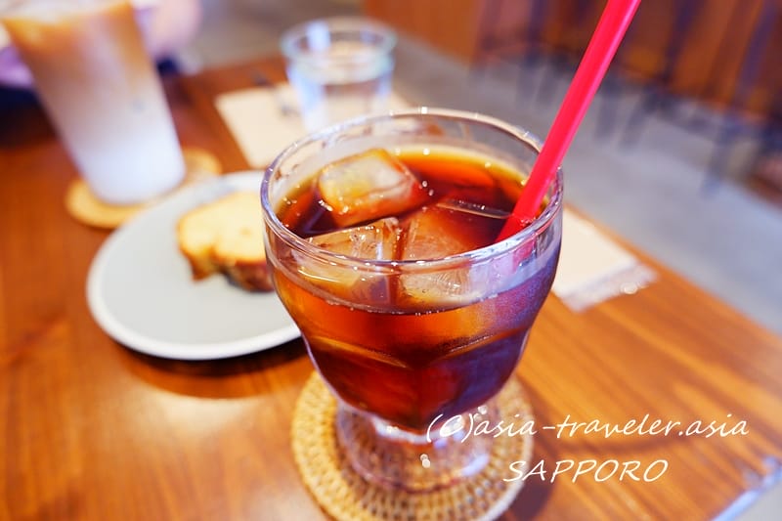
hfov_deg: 76.1
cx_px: 391
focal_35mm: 23
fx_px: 499
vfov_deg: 55.1
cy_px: 260
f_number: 3.5
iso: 1250
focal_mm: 15
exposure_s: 1/34
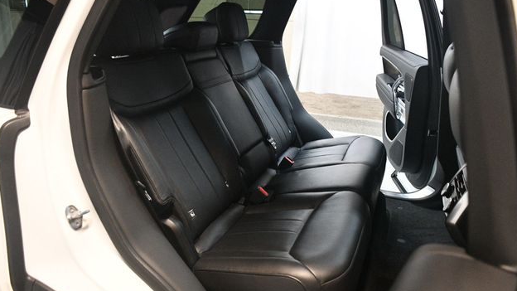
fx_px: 398
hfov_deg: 66.1
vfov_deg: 40.2
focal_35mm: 29
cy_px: 144
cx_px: 255
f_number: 3.5
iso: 3200
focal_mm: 18
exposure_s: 1/100
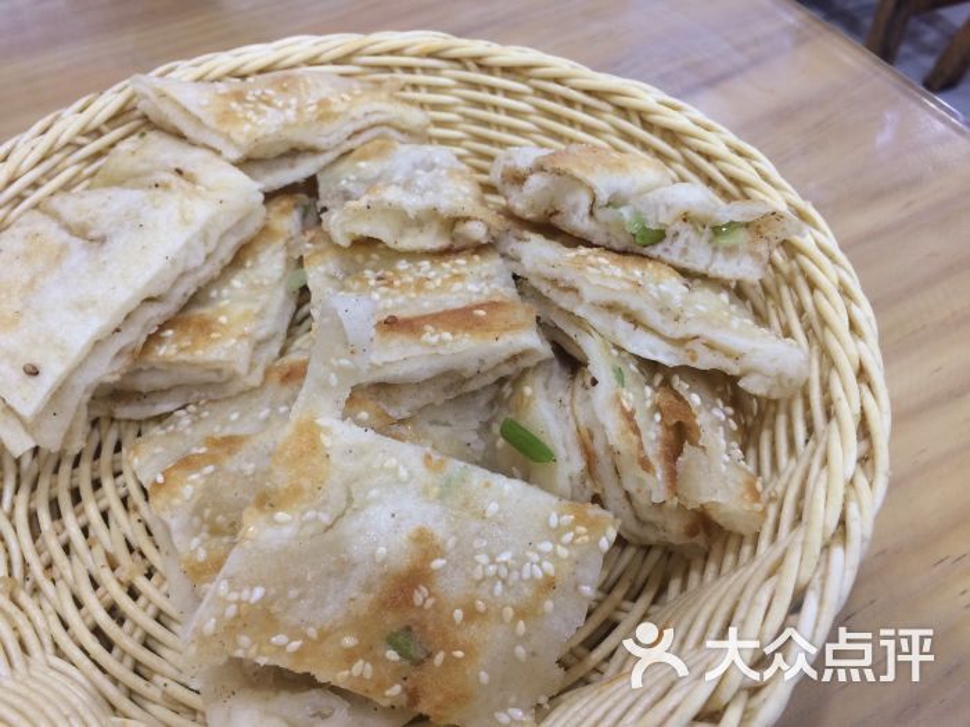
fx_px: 813
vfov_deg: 48.2
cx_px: 485
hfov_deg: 61.7
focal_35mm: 29
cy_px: 364
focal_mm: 4.15
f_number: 2.2
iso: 40
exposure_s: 1/33
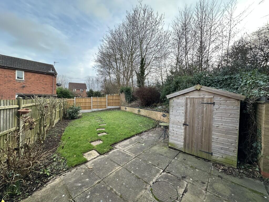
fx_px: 109
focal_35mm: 14
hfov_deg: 102.1
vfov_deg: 85.7
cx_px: 134
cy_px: 101
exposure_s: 1/99
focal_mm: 2.22
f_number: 2.2
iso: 64
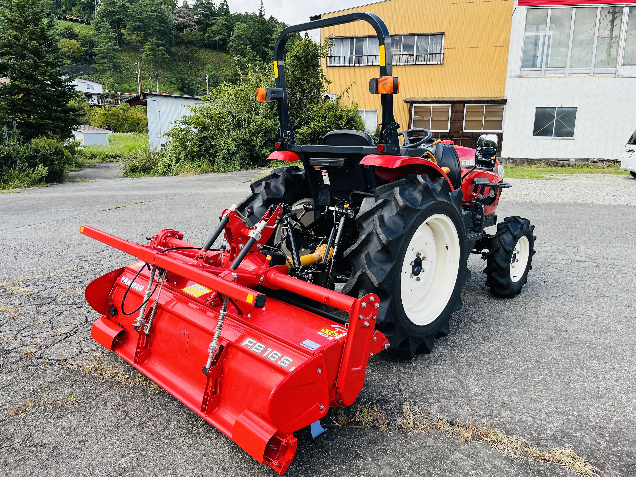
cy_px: 238
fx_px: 478
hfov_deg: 67.3
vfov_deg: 53.1
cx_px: 318
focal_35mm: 26
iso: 50
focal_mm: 5.1
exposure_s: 1/833
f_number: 1.6
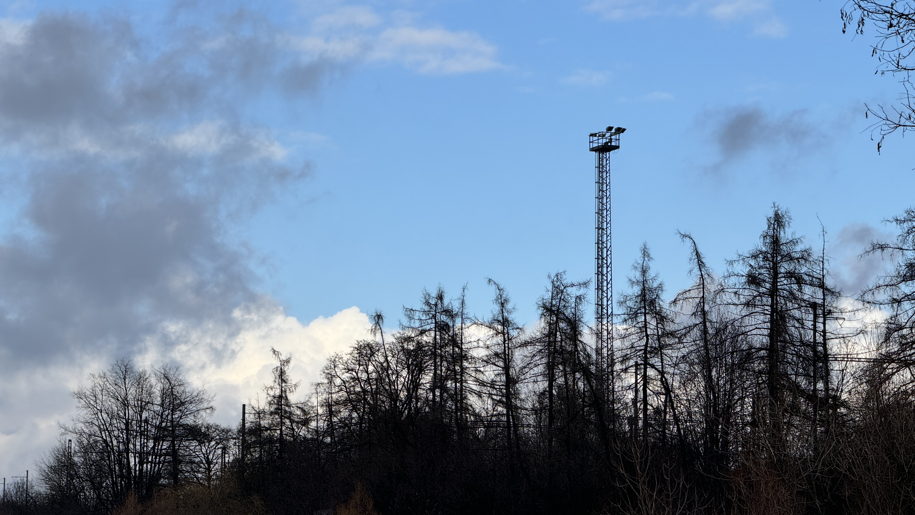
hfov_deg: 16.4
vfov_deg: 9.3
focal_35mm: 131
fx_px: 3178
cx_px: 457
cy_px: 283
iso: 50
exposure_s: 1/1969
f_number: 2.8
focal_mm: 15.66
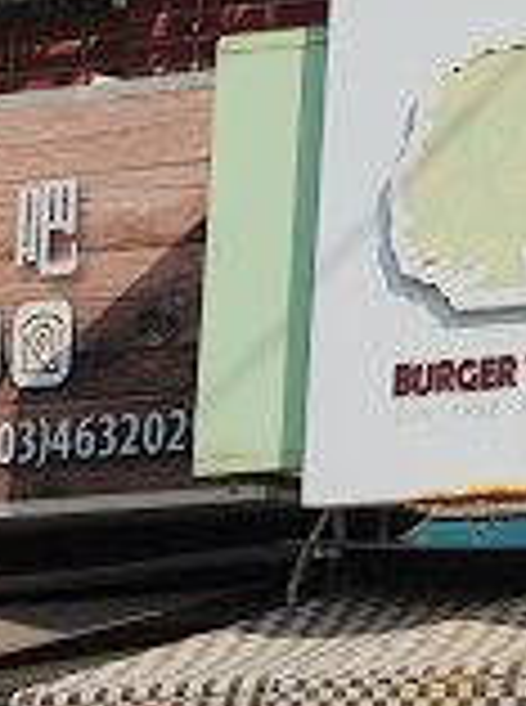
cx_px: 2158
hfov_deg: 4.3
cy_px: 809
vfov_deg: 6.2
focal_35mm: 317
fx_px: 6449
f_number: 5.6
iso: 100
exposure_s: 1/320
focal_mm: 43
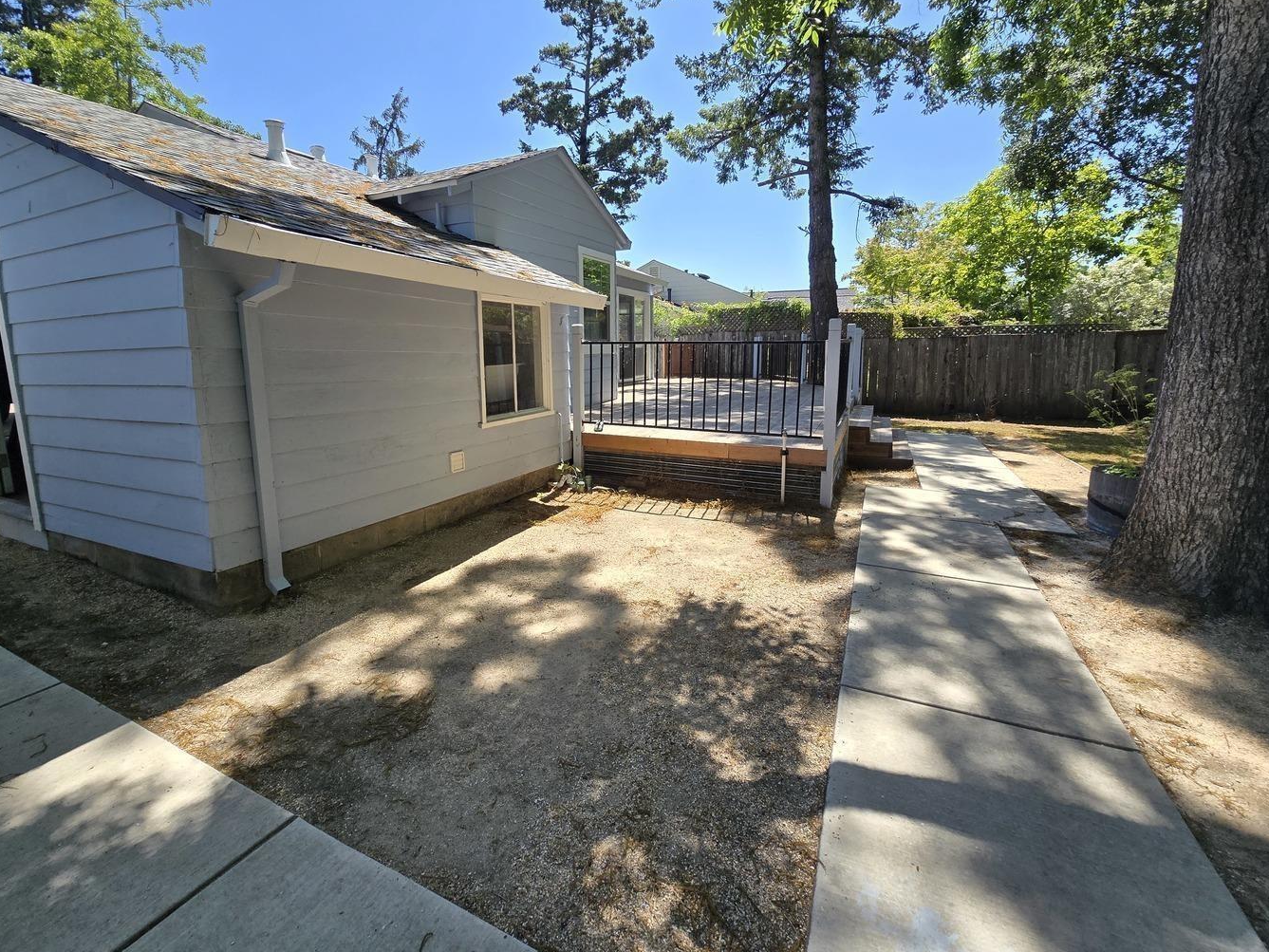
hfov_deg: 102.0
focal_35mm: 14
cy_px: 447
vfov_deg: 85.6
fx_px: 513
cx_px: 604
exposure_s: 1/1265
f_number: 2.2
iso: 50
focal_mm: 2.2
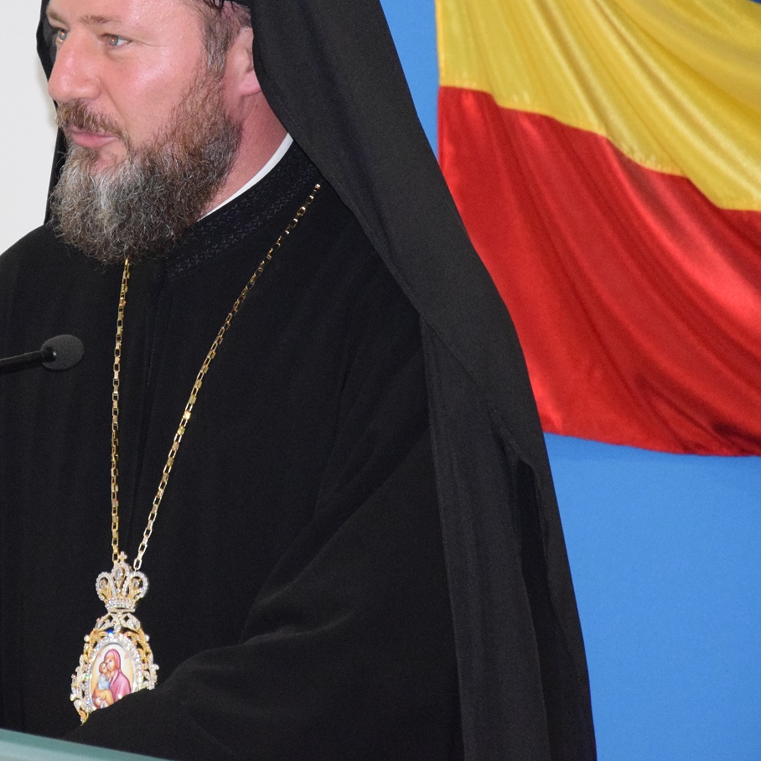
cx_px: 97
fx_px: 7336
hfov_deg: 5.9
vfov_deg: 5.9
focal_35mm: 295
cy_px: 242
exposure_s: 1/125
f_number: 6.3
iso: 5000
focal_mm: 105
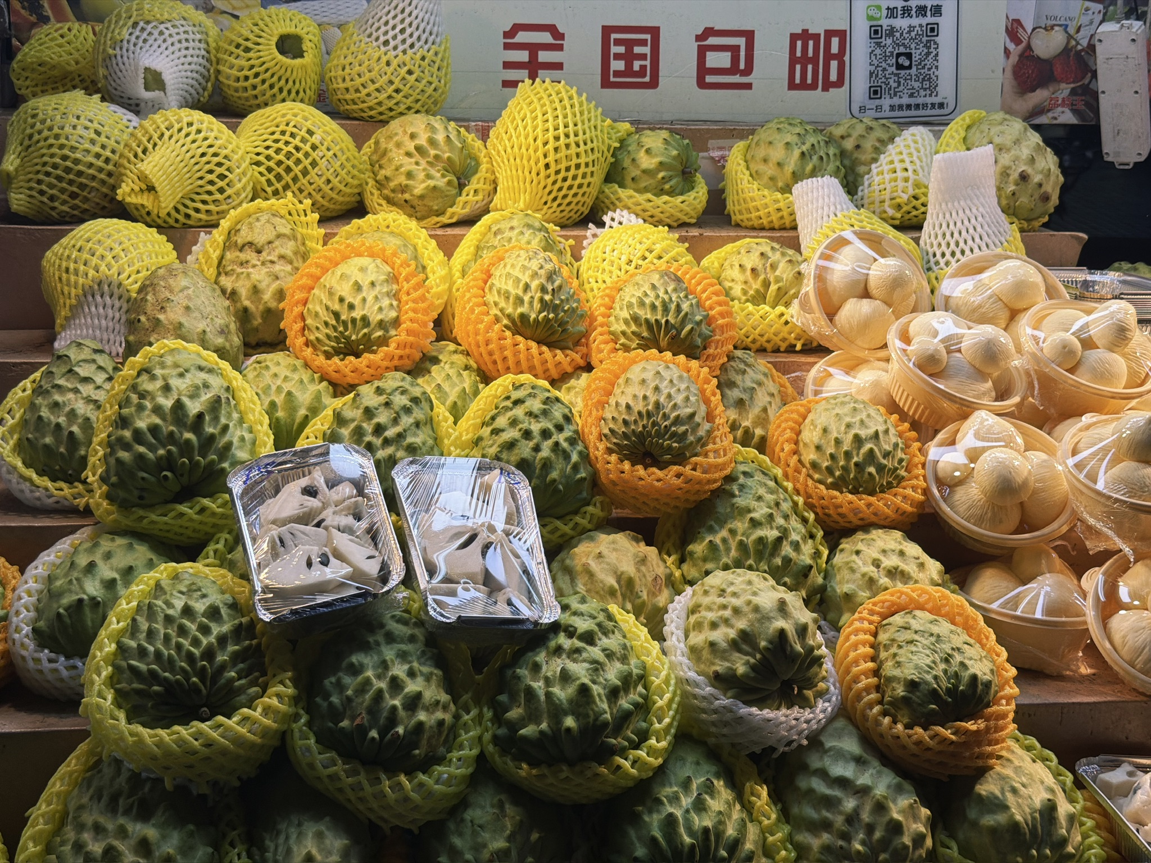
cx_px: 576
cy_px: 432
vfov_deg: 30.3
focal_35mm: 48
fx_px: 1596
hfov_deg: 39.7
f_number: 1.78
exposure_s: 1/733
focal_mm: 6.76
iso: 100
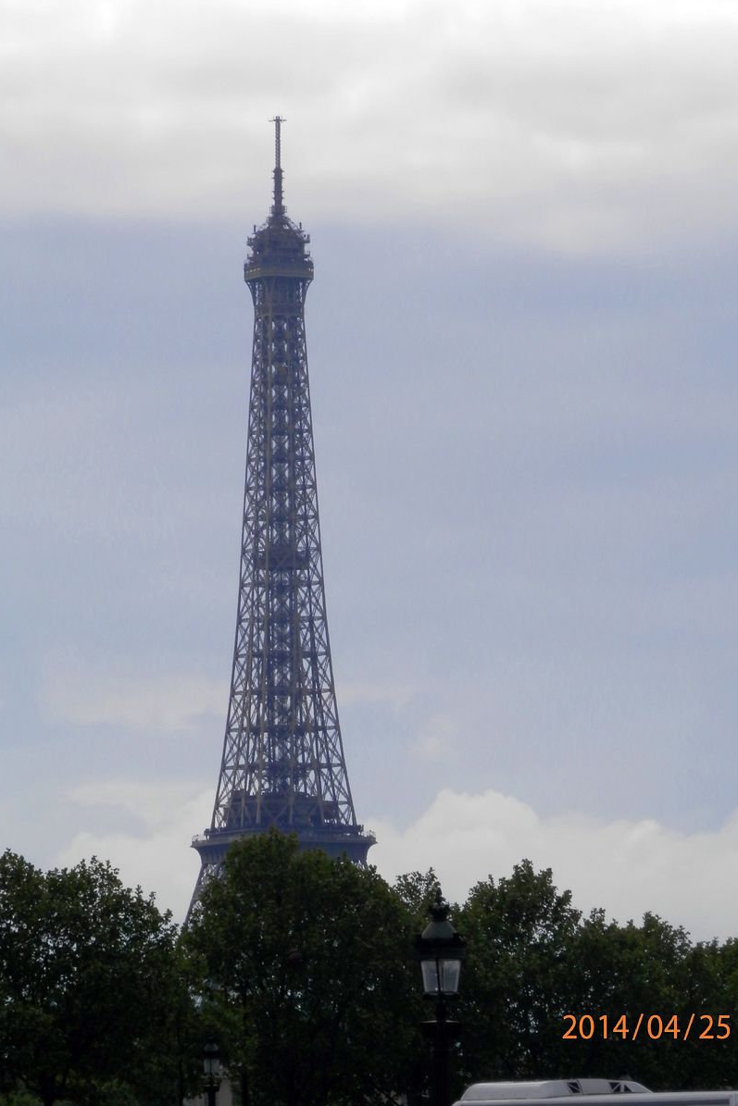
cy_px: 553
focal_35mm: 235
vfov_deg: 8.8
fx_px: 7224
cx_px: 407
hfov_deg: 5.8
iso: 80
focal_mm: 40.2
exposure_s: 1/400
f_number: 6.1
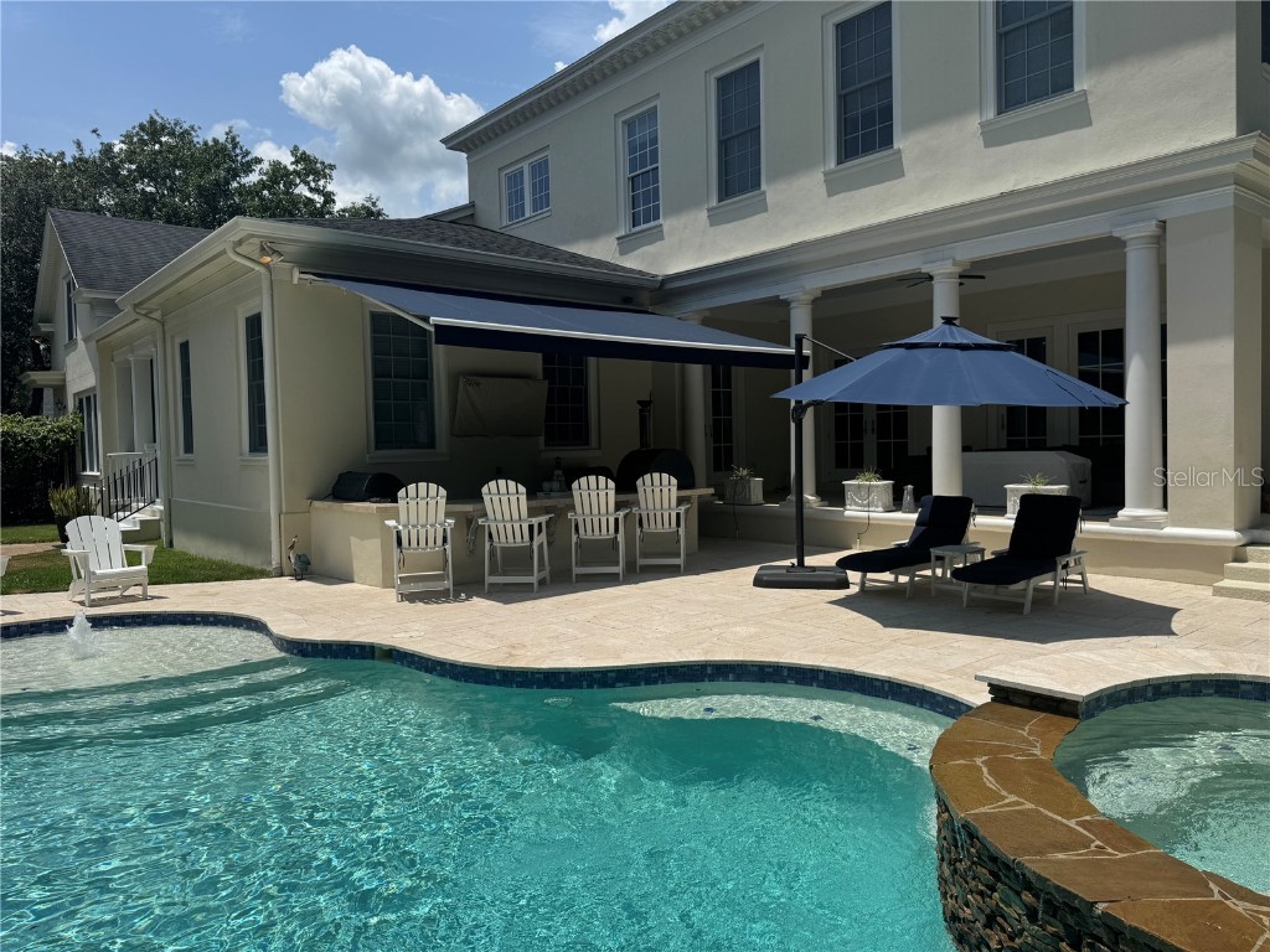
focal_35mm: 24
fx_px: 881
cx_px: 635
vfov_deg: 56.8
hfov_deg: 71.6
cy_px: 476
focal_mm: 6.76
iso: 80
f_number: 1.78
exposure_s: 1/7937
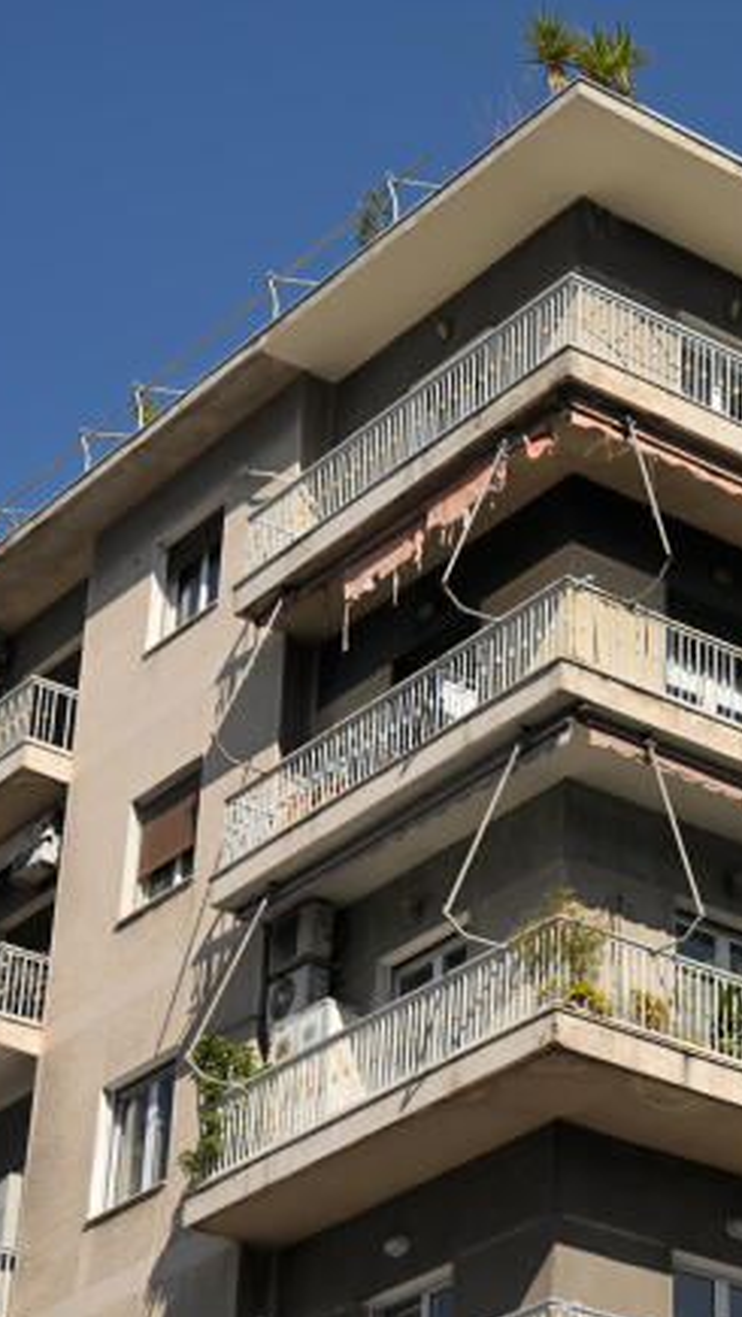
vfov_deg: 23.9
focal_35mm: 89
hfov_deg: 13.4
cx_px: 715
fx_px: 3110
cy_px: 663
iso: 180
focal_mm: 56
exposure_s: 1/640
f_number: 9
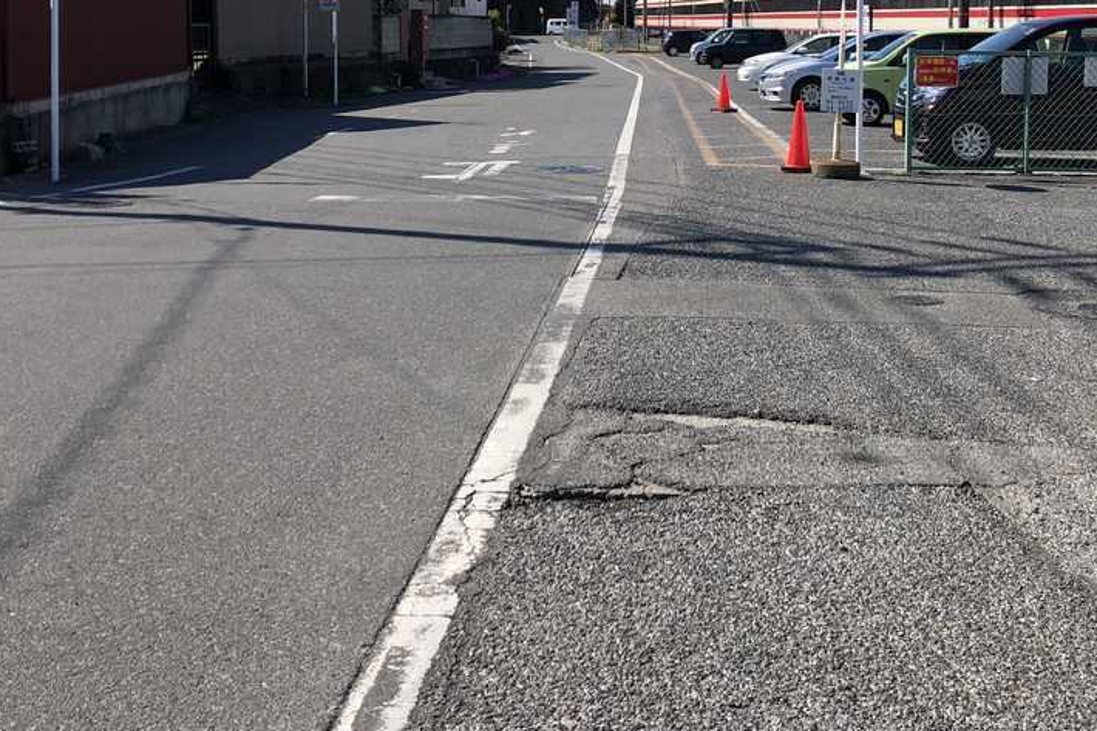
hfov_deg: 38.8
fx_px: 1554
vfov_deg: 25.7
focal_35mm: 51
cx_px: 624
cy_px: 91
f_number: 1.8
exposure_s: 1/2088
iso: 20
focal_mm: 3.99
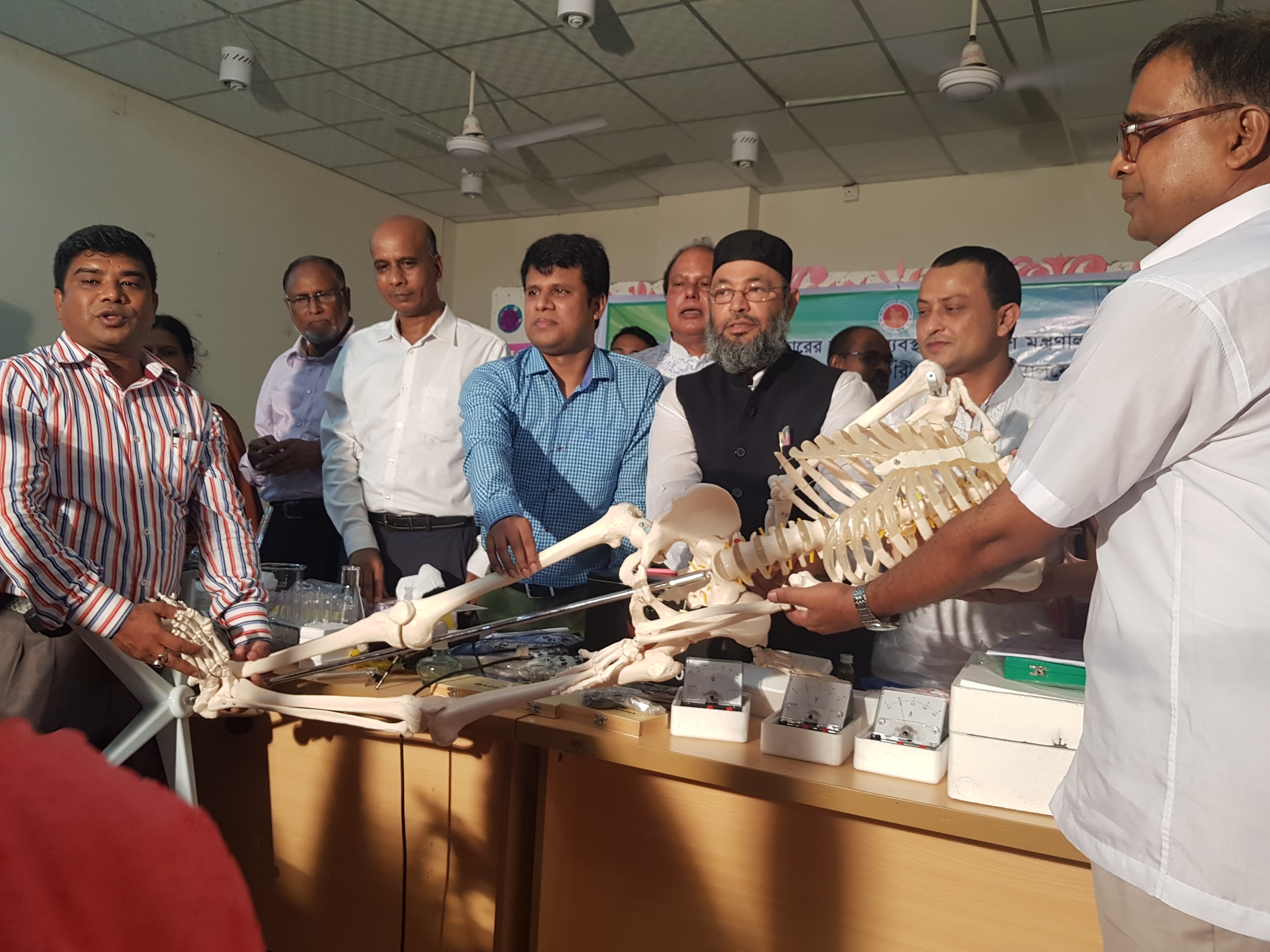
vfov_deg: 53.1
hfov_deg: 67.3
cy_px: 476
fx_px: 954
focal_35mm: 26
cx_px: 635
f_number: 1.7
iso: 100
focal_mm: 4.2
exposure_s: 1/50
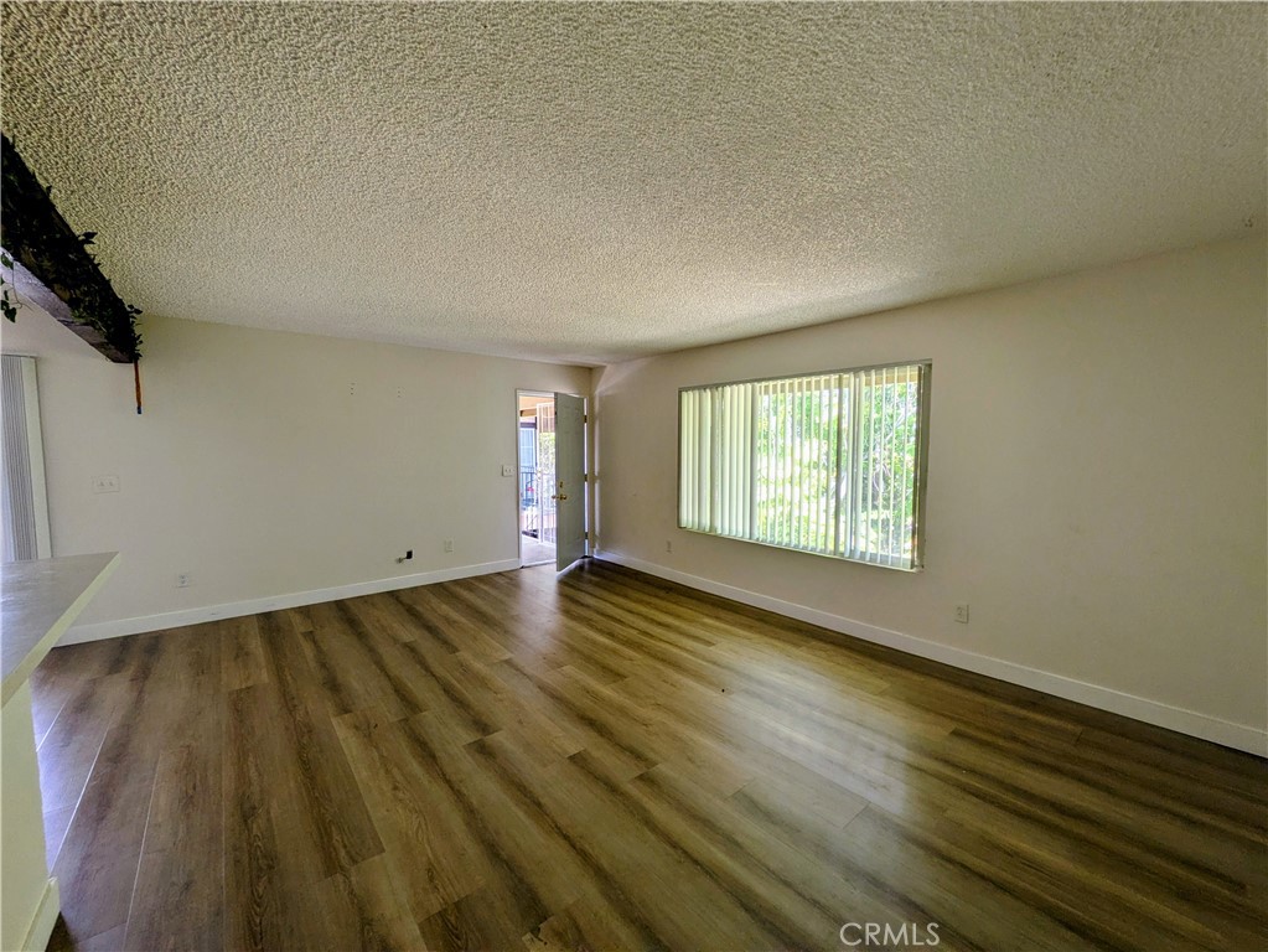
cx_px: 634
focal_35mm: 14
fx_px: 513
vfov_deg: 85.7
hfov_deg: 102.0
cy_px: 476
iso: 69
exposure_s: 1/120
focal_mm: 1.83
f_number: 2.2
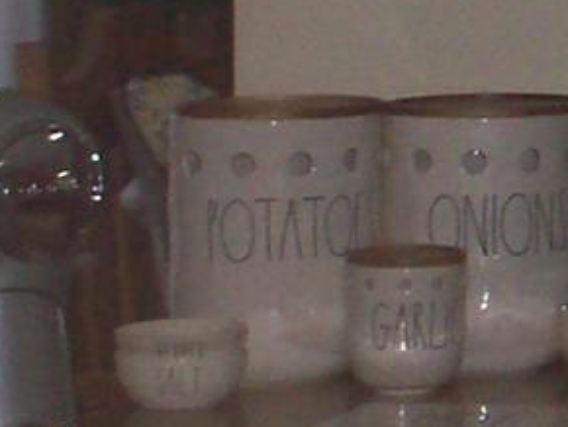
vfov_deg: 5.8
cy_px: -182
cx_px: 1491
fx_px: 4171
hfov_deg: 7.2
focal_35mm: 254
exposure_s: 1/60
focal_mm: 6
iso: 140
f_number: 4.5
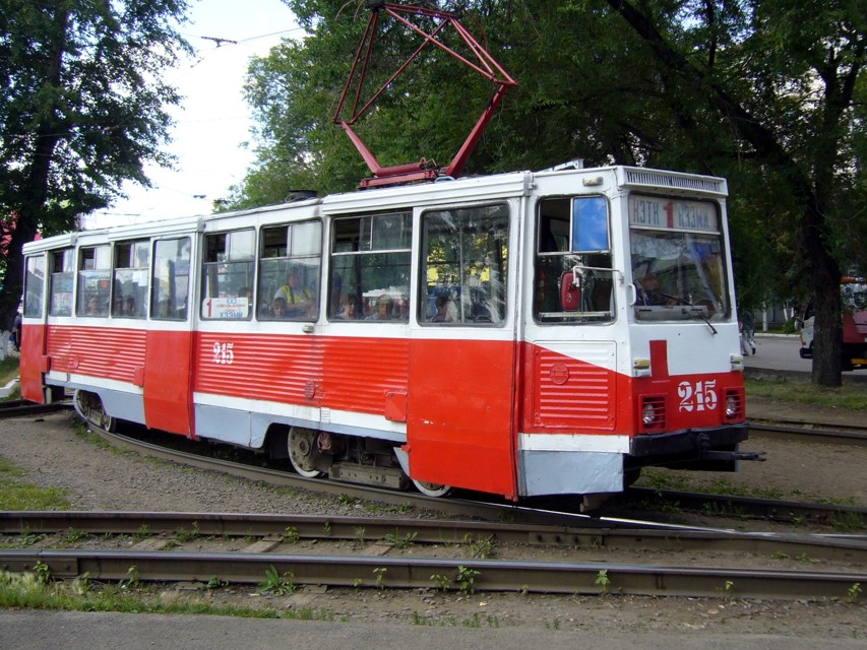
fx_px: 1052
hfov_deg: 44.7
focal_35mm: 42
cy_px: 270
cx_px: 472
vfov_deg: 34.3
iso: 80
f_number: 2.8
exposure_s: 1/250
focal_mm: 5.8
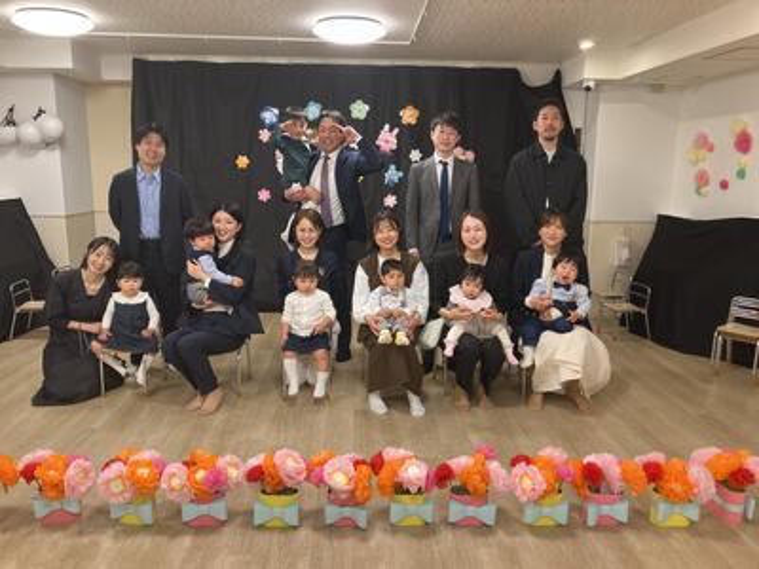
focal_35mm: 28
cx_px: 380
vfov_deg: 49.7
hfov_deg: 63.4
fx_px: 614
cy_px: 284
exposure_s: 1/50
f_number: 1.8
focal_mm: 3.99
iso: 100
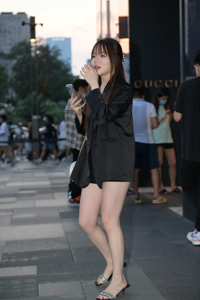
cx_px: 100
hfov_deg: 19.5
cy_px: 150
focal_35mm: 70
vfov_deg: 28.8
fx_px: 583
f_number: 3.5
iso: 250
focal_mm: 70
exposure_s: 1/200
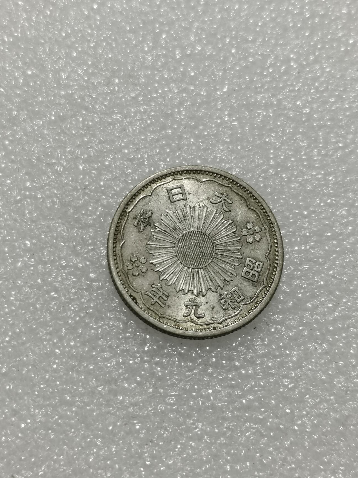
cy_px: 241
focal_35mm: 64
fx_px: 883
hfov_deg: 22.9
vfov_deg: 30.3
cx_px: 181
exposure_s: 1/90
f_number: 1.8
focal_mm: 5.58
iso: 80
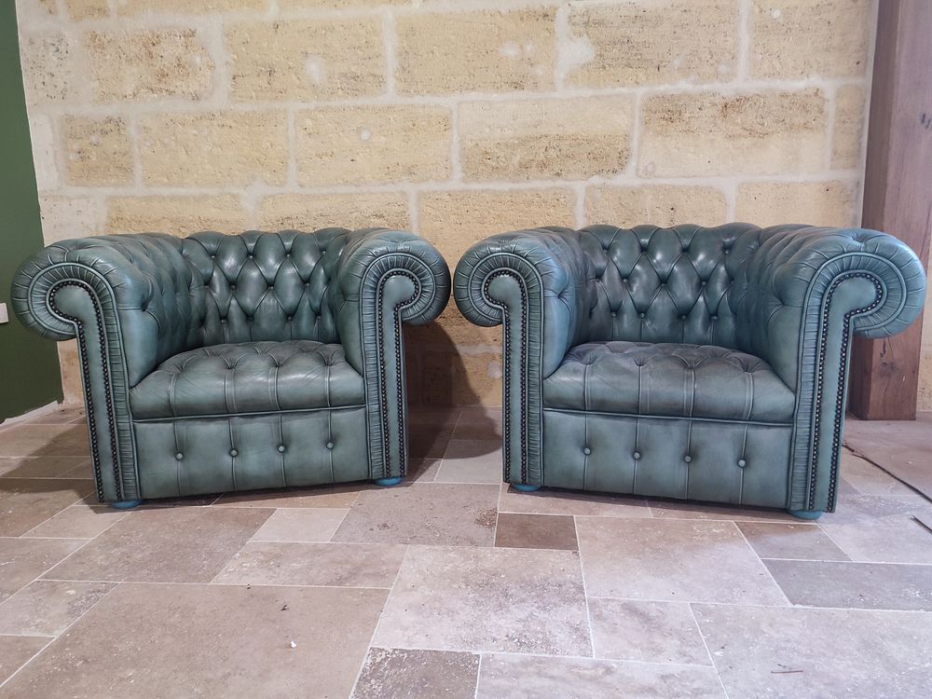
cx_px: 466
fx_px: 673
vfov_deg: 54.9
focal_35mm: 25
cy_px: 350
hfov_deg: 69.4
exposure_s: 1/20
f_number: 1.9
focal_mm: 6.04
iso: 1072
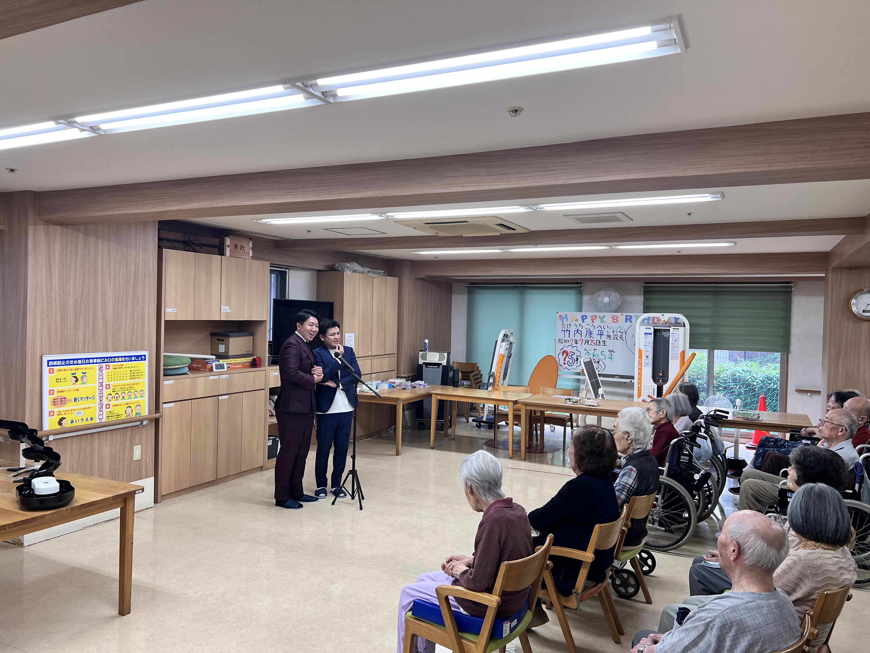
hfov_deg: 67.3
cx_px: 435
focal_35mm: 26
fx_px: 653
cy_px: 326
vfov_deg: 53.1
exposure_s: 1/120
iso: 100
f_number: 1.5
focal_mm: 5.7
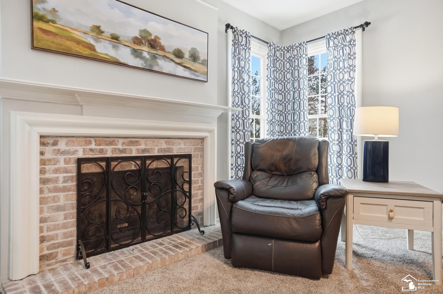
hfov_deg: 81.3
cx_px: 222
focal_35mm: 21
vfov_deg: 59.4
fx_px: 258
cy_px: 147
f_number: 4
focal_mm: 14
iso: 100
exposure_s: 1/125
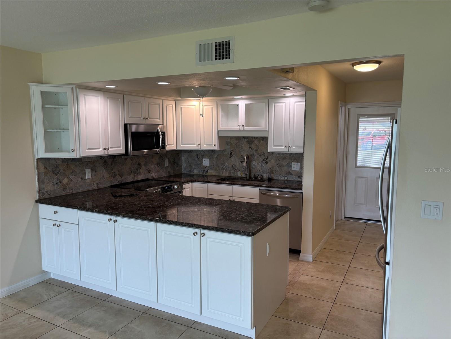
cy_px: 170
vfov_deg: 53.1
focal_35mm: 26
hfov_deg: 67.3
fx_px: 339
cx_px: 226
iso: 64
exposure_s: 1/120
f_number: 1.6
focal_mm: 5.96
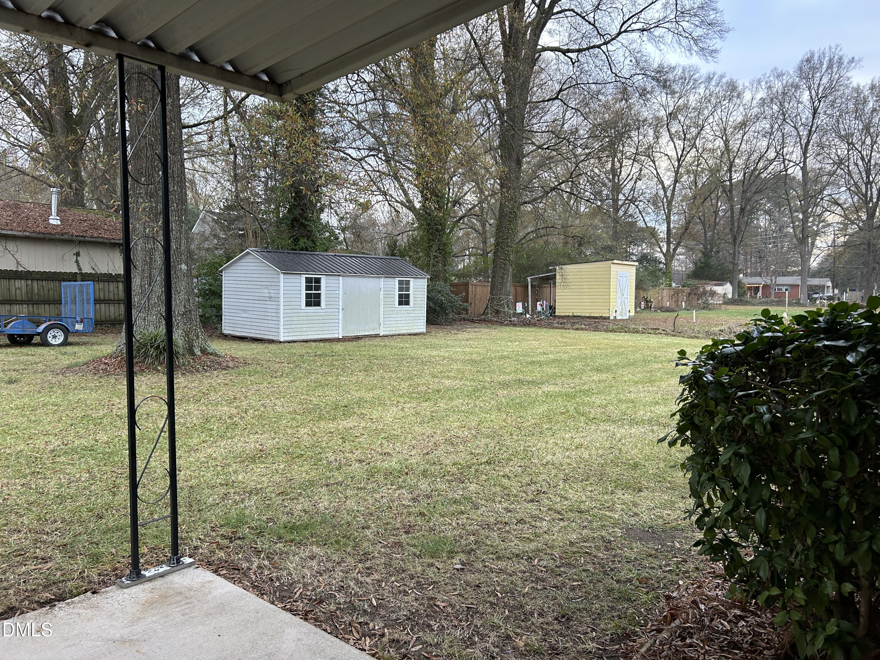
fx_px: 661
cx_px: 440
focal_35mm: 26
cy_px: 330
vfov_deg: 53.1
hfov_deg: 67.3
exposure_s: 1/121
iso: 125
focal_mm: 5.7
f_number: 1.5
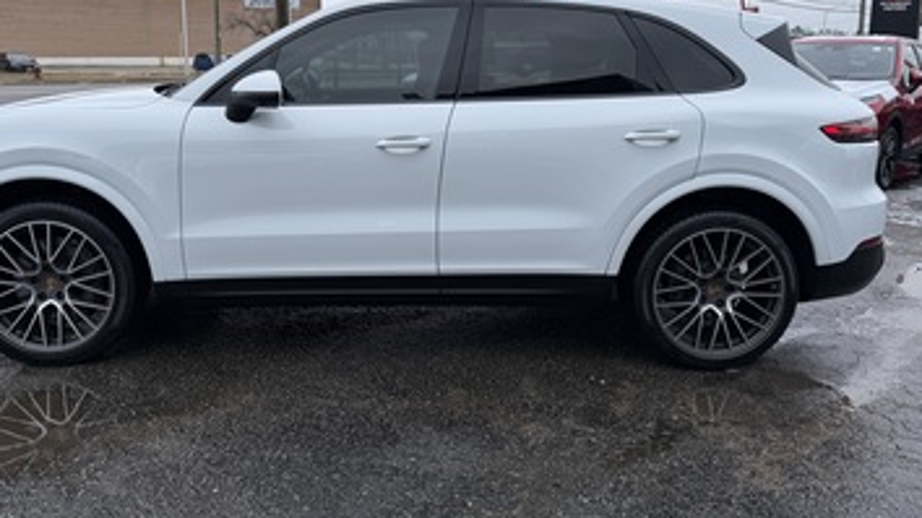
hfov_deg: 62.4
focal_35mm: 31
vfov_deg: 37.3
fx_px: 758
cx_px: 401
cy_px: 168
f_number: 1.78
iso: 80
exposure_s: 1/1230
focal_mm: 6.76
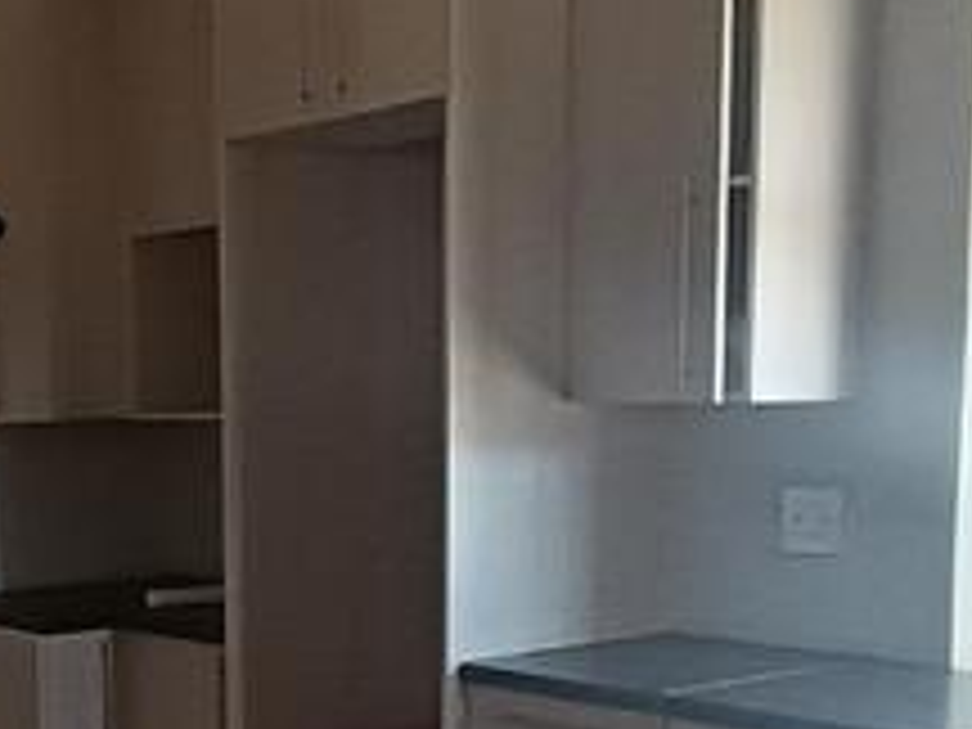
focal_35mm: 63
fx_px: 1769
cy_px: 626
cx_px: 225
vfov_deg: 22.8
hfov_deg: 30.1
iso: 744
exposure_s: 1/50
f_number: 2.2
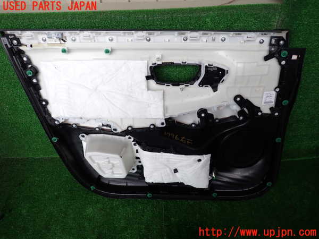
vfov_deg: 54.9
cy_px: 120
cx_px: 160
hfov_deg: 69.4
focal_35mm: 25
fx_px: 230
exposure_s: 1/30
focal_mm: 4.5
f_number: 5.6
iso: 100
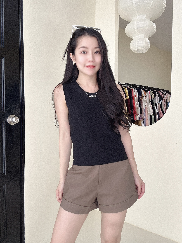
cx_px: 94
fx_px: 189
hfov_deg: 51.3
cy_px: 131
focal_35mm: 27
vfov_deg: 65.2
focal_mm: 2.69
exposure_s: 1/60
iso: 100
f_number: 1.9
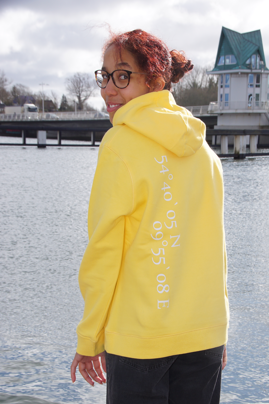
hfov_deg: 20.2
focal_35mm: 68
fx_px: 757
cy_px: 202
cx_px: 134
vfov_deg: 29.9
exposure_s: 1/160
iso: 160
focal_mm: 45
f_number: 13
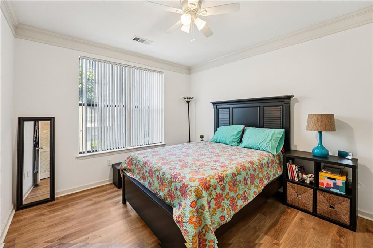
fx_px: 145
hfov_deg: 104.3
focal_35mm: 14
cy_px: 124
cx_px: 186
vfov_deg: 81.1
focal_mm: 14
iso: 320
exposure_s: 1/30
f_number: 8
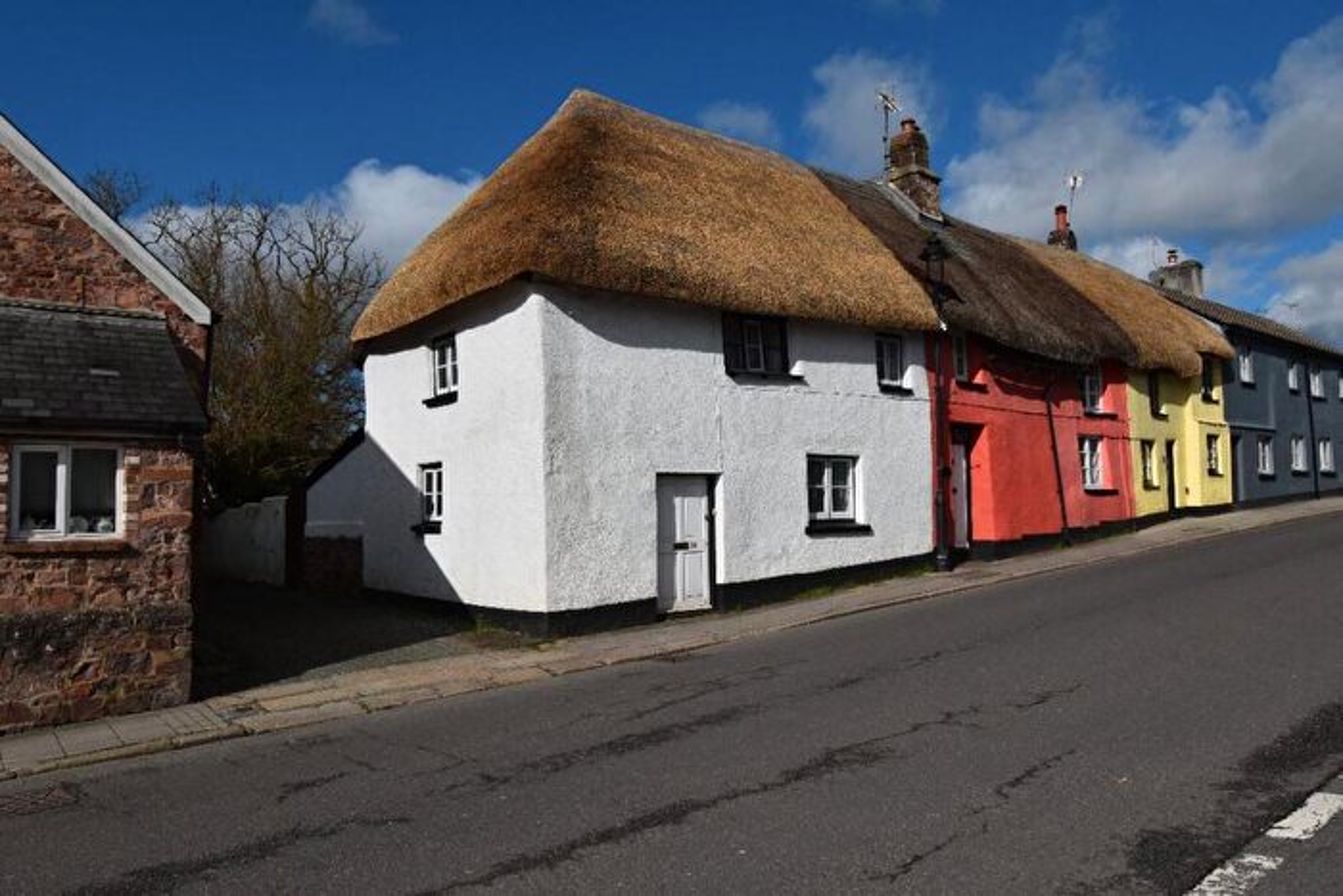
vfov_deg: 50.4
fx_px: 951
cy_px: 448
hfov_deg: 70.4
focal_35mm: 26
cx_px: 672
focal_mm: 17
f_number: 16
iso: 100
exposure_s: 1/200
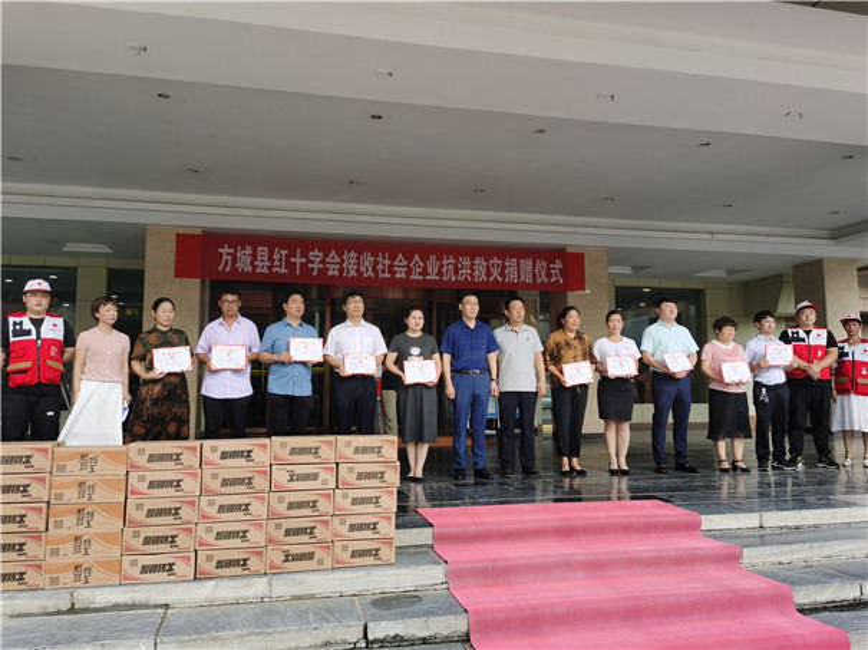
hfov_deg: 65.4
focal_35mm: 27
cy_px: 325
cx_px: 434
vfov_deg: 51.3
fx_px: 677
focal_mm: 5.56
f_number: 1.6
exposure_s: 1/1880
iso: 50
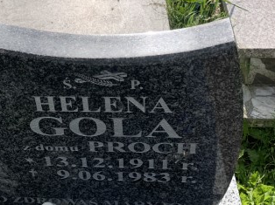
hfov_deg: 35.5
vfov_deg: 26.2
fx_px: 421
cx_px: 75
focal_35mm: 53
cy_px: 7
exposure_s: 1/2208
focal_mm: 4.25
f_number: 1.8
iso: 25
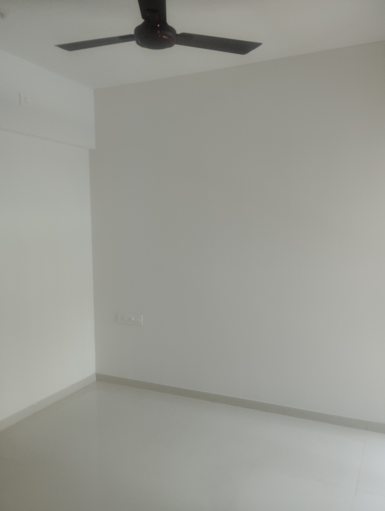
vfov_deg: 61.6
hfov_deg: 48.3
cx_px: 192
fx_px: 429
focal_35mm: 29
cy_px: 256
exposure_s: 1/107
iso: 50
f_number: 1.8
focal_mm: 4.25
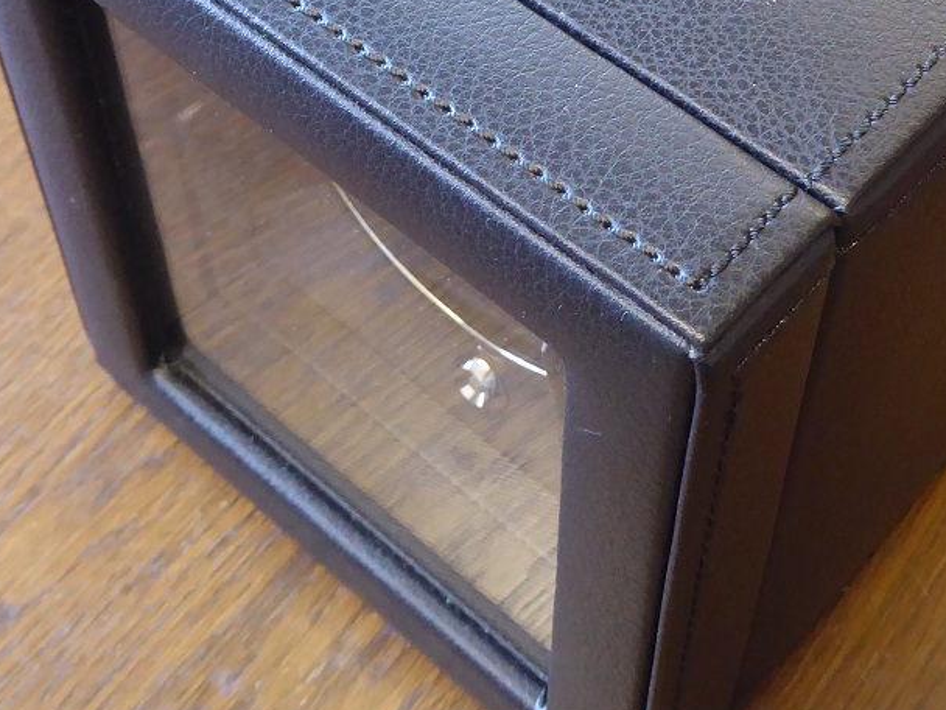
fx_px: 1722
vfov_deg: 22.8
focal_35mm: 63
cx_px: 667
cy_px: 106
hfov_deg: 30.4
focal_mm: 5
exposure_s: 1/20
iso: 400
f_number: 3.5
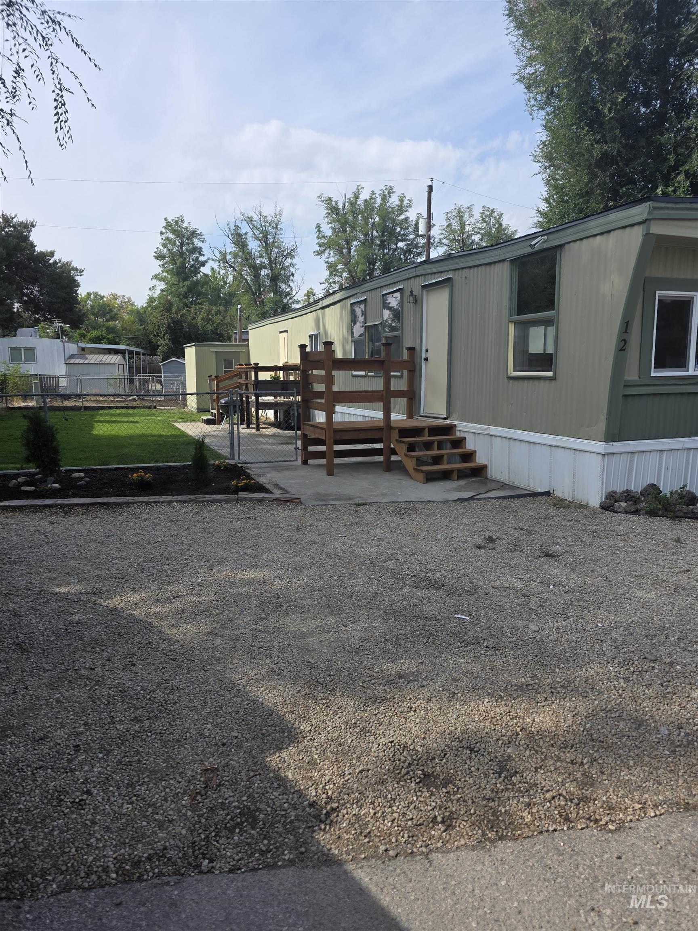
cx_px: 349
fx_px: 618
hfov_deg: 58.9
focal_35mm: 23
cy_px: 466
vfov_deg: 73.9
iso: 80
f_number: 1.7
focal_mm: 6.3
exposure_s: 1/3778
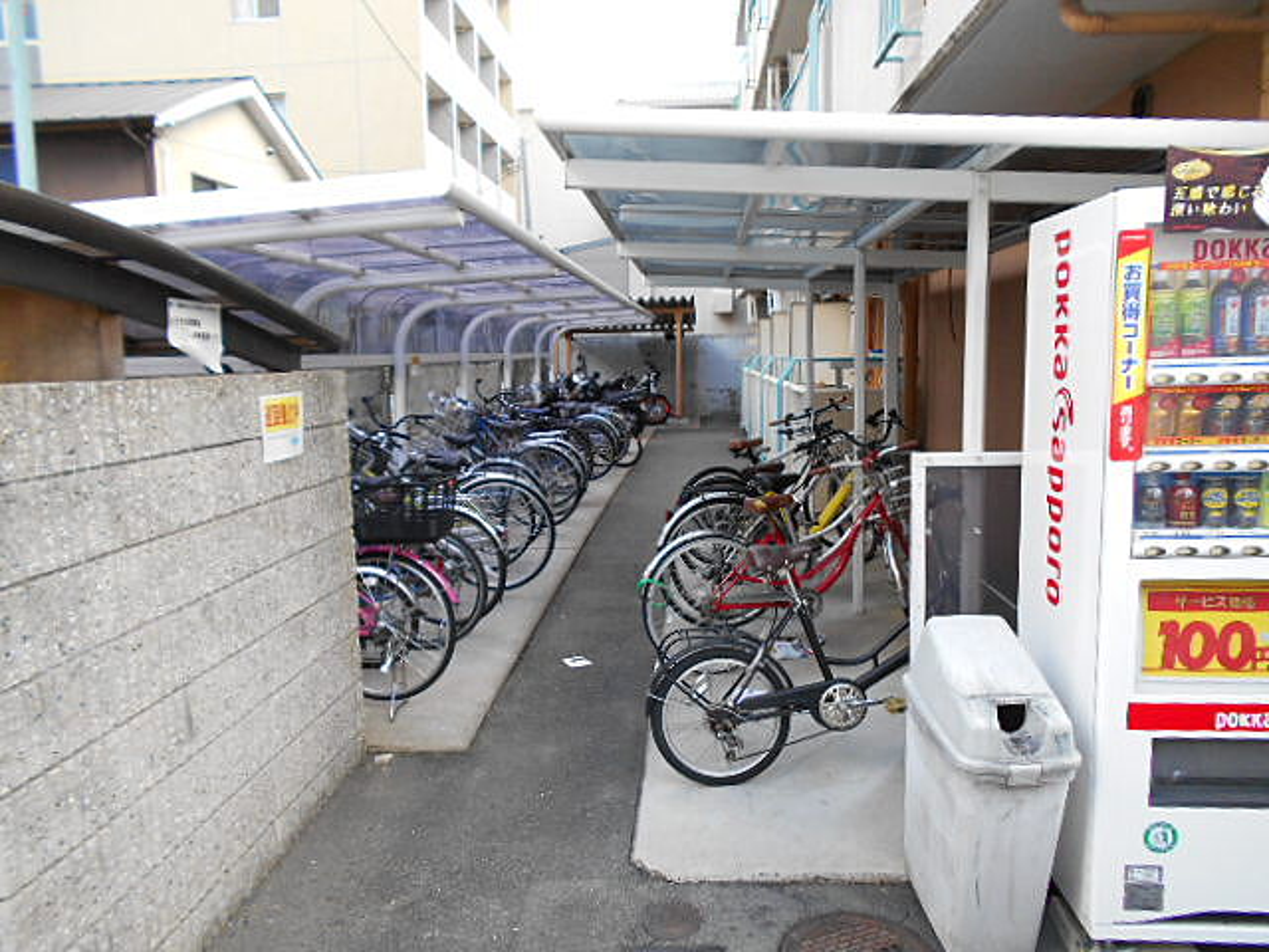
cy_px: 476
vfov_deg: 53.1
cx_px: 634
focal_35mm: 26
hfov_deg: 67.3
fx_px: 953
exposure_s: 1/250
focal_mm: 4.6
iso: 220
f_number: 3.2
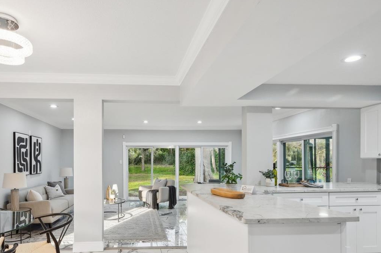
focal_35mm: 22
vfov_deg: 55.9
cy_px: 171
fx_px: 233
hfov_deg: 77.8
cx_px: 153
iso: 500
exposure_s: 1/50
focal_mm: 14
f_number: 7.1
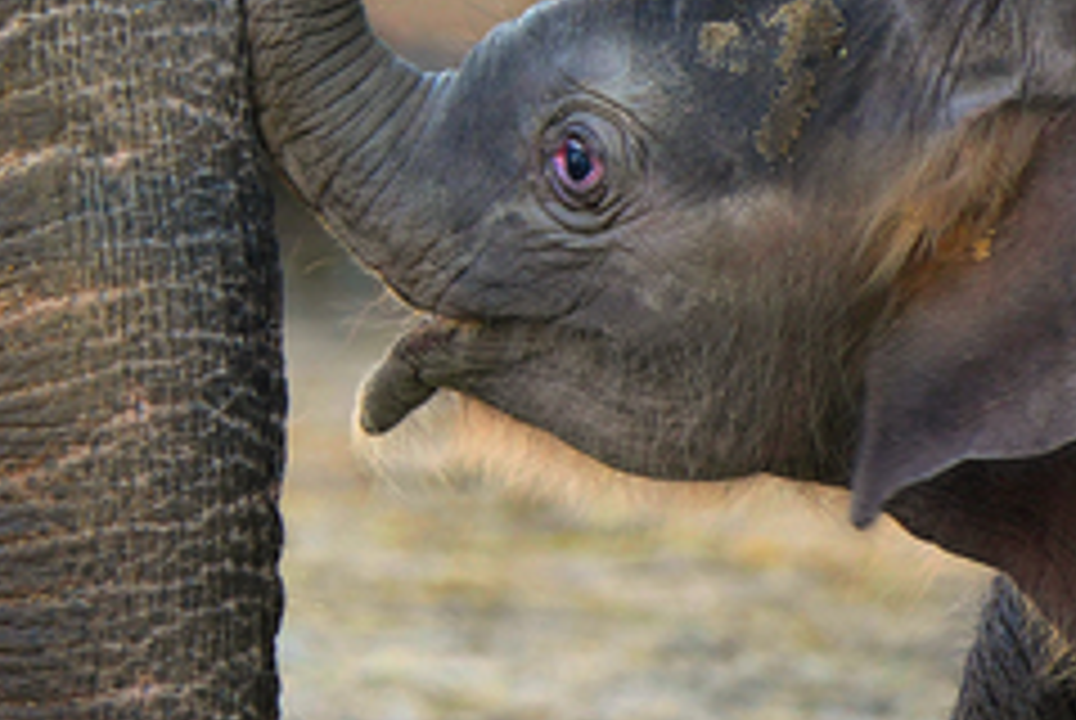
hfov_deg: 2.3
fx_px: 27112
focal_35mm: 906
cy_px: 272
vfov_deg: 1.5
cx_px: 563
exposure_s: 1/125
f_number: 4.5
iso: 500
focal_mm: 172.8
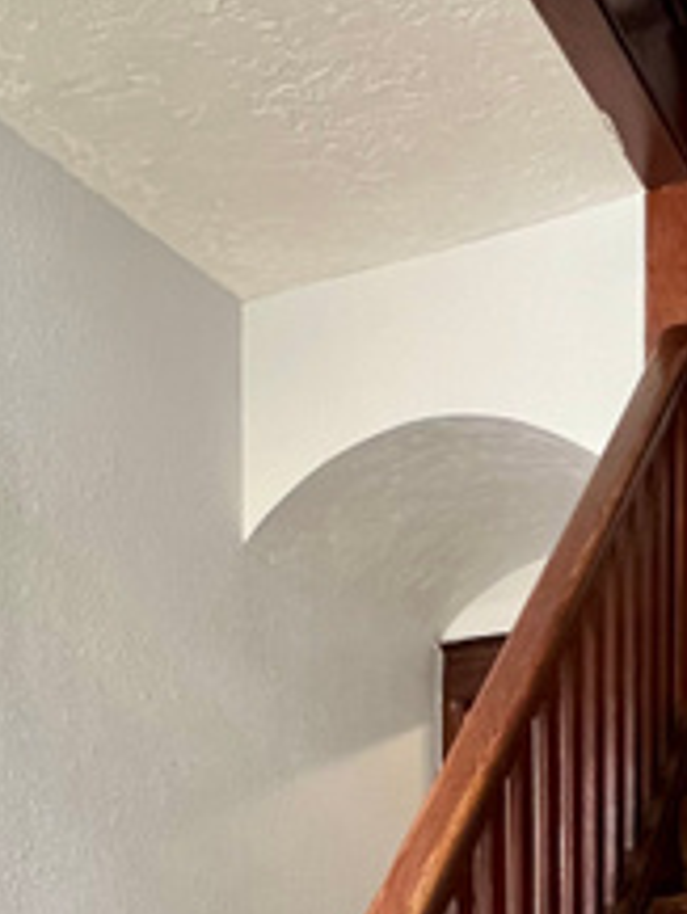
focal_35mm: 46
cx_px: 396
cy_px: 1070
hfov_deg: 31.5
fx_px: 1216
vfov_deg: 34.1
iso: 400
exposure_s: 1/60
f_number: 1.8
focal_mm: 1.57
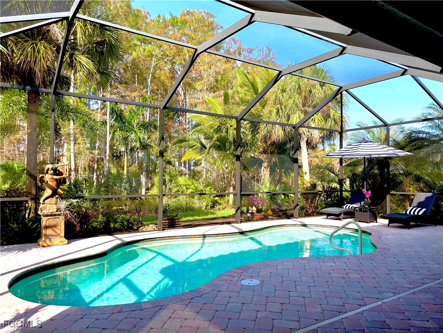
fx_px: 333
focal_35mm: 26
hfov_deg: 67.3
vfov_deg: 53.1
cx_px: 222
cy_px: 166
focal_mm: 5.96
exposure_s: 1/1248
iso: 50
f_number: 1.6
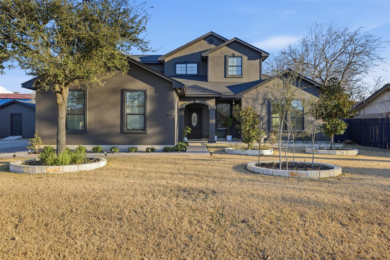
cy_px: 130
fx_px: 303
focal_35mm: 28
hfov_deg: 65.5
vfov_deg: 46.4
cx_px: 195
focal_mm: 28
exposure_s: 1/2000
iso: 100
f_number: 6.3
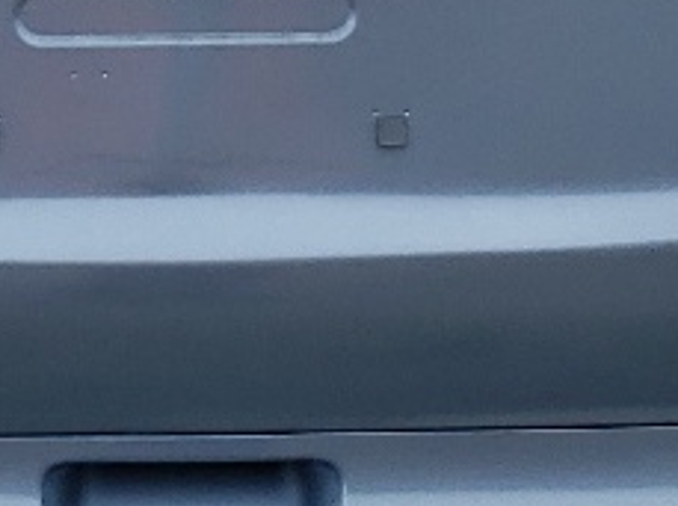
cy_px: -252
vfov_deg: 8.0
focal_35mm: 182
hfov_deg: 10.8
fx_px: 3559
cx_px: 92
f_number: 1.5
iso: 50
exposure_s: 1/2000
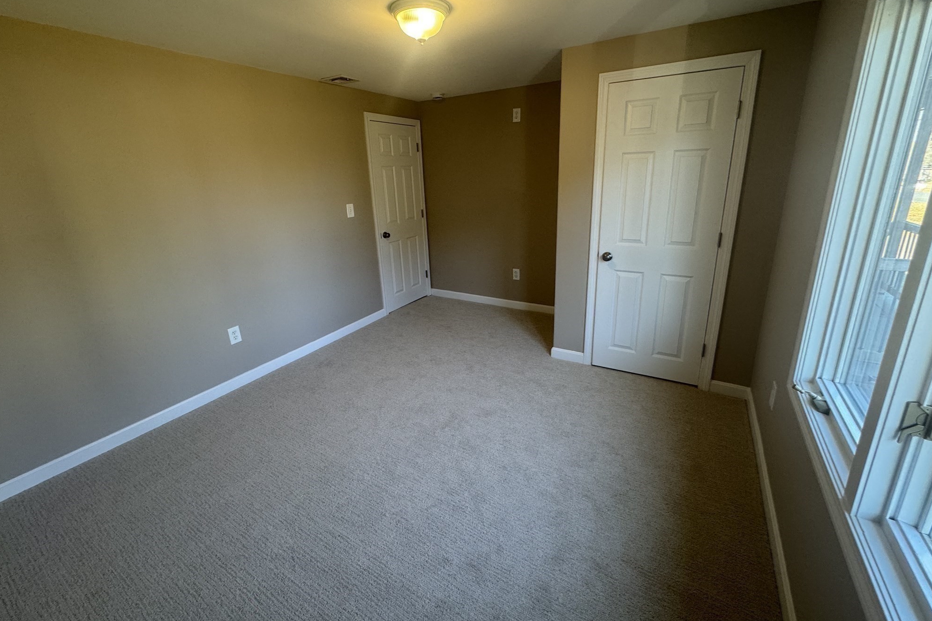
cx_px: 468
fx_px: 388
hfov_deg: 100.4
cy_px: 279
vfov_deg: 77.1
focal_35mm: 15
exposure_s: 1/120
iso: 160
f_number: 2.2
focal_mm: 2.22
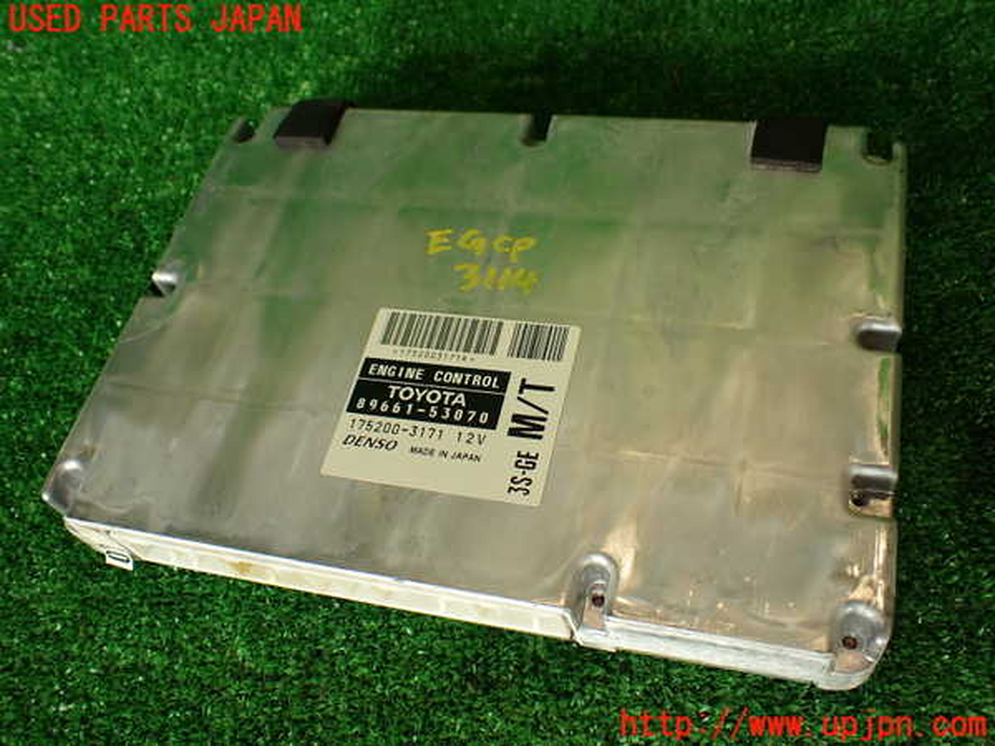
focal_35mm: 32
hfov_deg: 56.8
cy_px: 373
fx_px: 920
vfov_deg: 44.2
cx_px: 498
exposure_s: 1/100
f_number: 2.4
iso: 100
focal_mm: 5.79
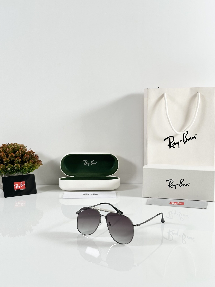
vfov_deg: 39.7
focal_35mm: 48
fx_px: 398
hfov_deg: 30.3
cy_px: 144
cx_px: 108
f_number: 1.78
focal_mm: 6.86
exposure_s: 1/121
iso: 80
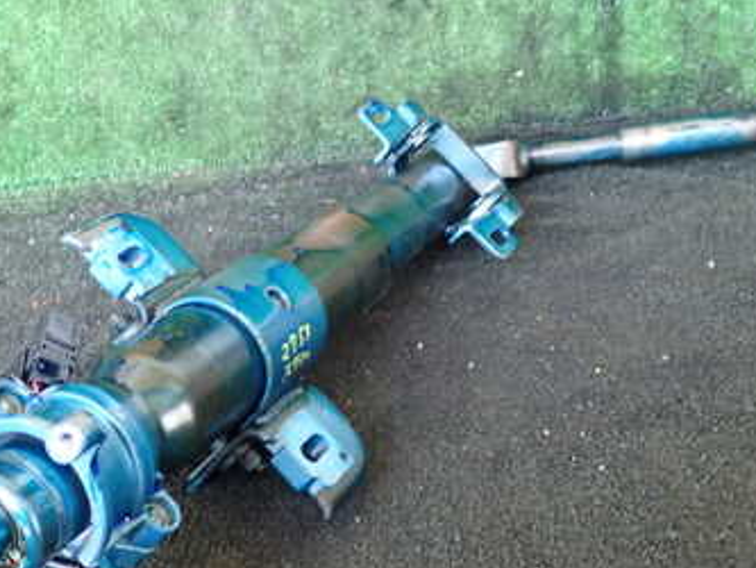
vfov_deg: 27.0
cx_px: 272
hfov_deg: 35.3
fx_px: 1180
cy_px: 343
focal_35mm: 54
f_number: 2.3
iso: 320
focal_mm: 5.4
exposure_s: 1/30
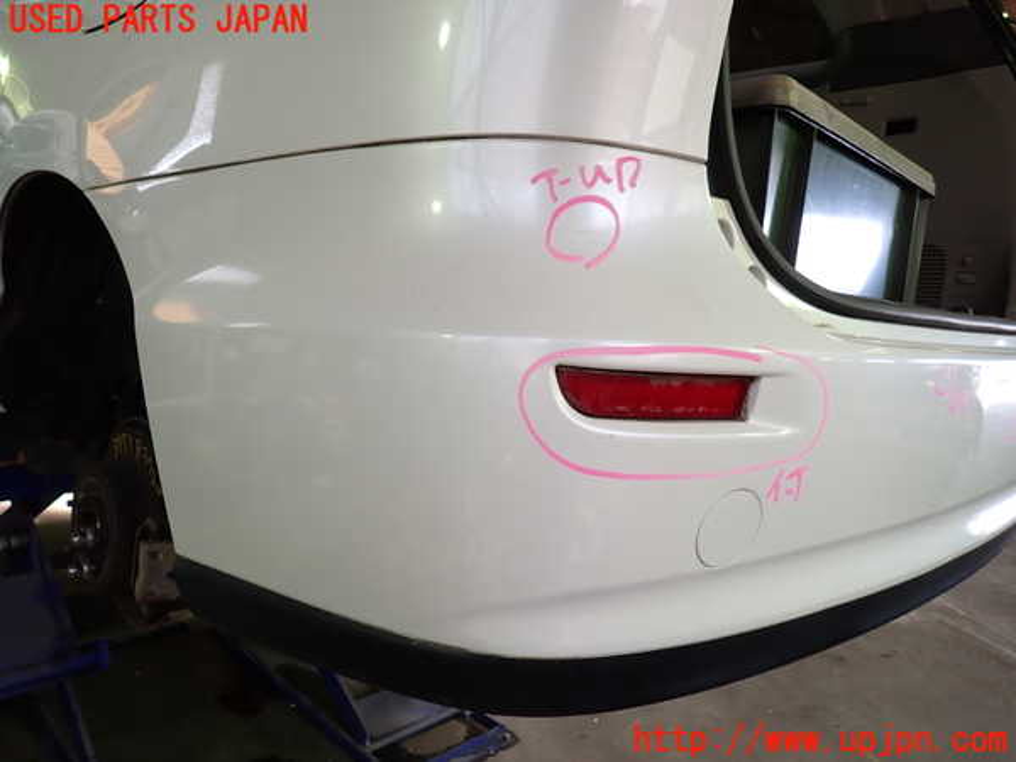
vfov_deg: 54.9
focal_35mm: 25
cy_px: 381
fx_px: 734
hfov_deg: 69.4
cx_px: 508
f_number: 2
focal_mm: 4.5
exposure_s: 1/60
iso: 125
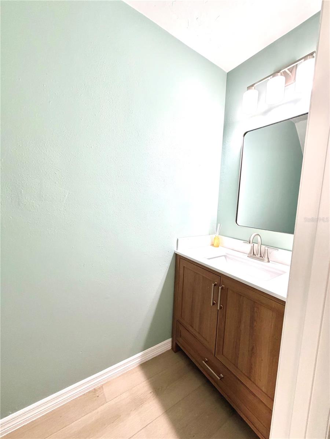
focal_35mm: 14
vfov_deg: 102.1
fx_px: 178
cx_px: 165
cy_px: 220
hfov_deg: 85.7
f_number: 2.2
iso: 250
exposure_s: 1/120
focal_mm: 2.22
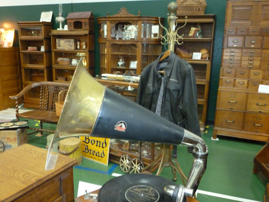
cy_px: 101
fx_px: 233
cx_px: 134
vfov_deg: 46.8
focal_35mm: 30
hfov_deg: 60.0
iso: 800
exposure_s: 1/15
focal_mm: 5.4
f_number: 3.5
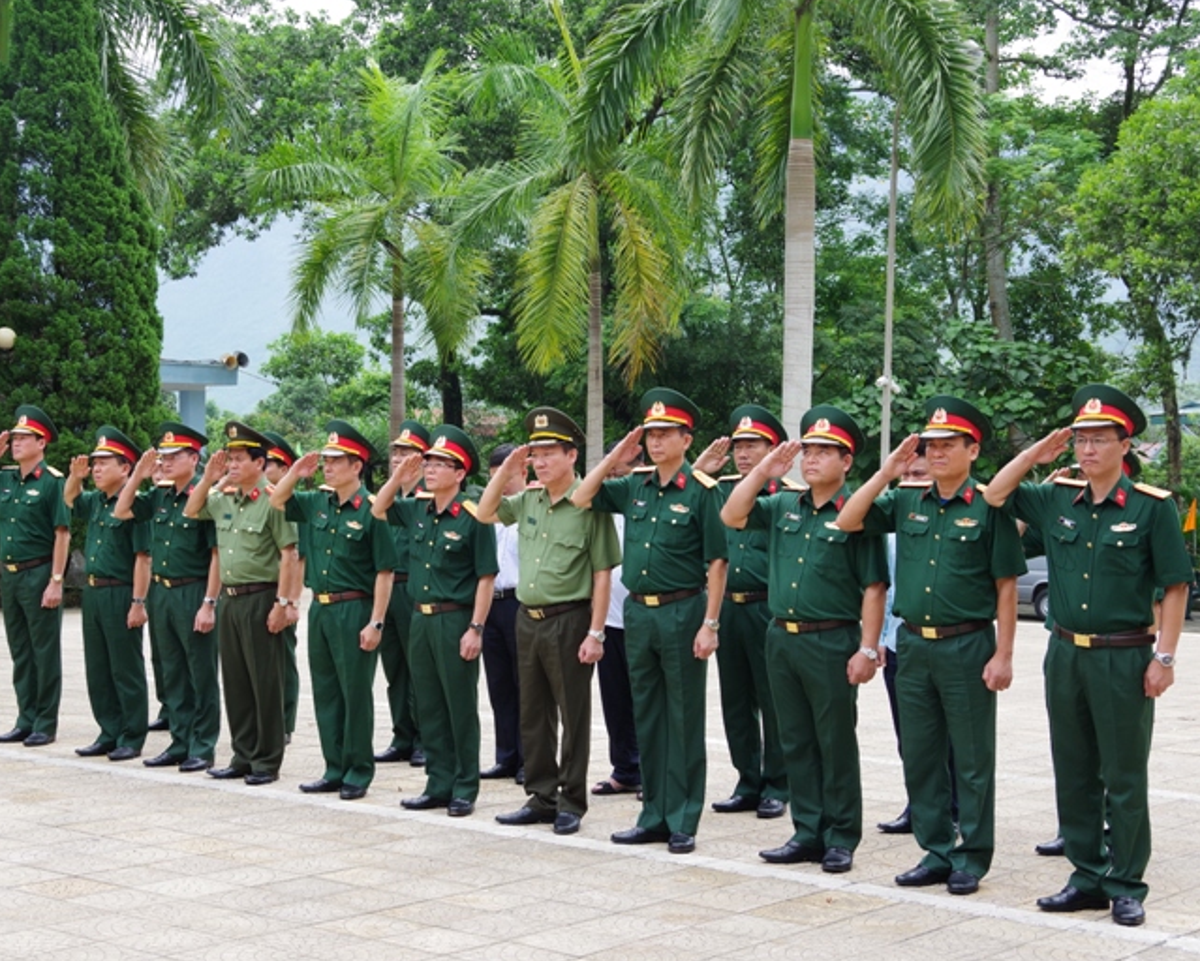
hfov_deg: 34.6
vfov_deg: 28.1
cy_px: 493
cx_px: 501
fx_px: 1919
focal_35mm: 54
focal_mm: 31
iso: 200
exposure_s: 1/160
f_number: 6.3
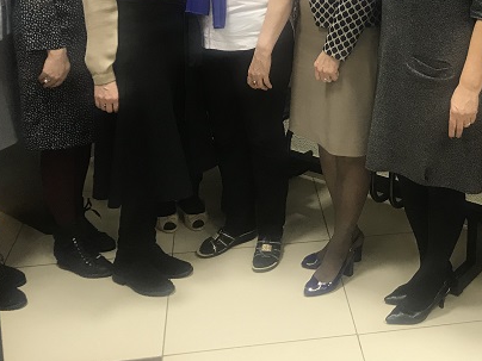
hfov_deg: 33.5
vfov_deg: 24.9
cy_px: 3
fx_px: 780
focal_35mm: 56
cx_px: 372
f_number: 1.8
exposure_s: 1/20
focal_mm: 3.99
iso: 40
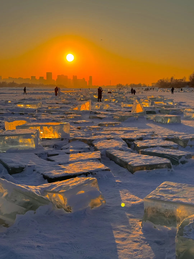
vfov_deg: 39.7
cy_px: 130
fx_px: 359
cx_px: 97
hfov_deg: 30.3
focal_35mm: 48
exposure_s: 1/3425
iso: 64
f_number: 1.78
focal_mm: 6.86
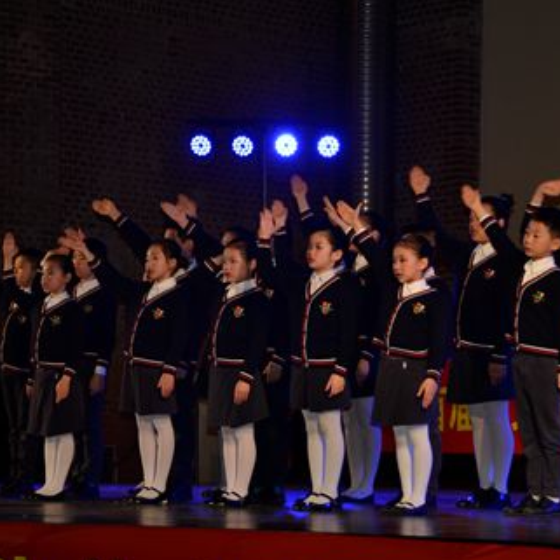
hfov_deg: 15.7
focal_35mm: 111
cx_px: 236
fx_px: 2032
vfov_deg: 15.7
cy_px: 289
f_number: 5
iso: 250
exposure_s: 1/125
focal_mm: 56
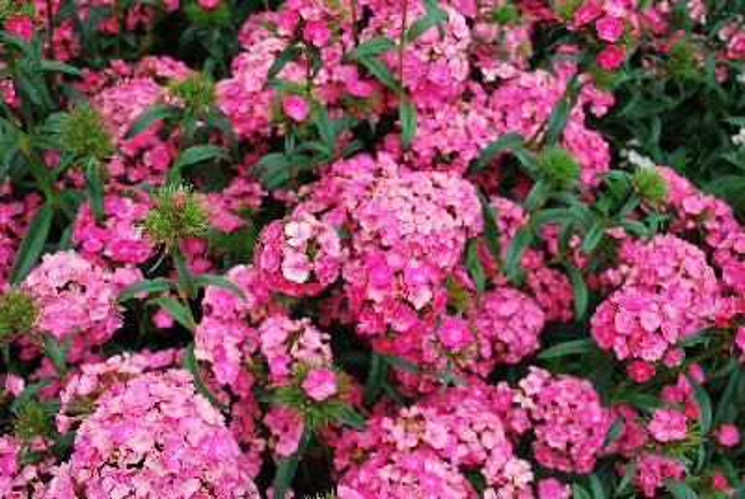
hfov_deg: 57.2
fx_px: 684
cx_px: 372
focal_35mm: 33
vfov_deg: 40.1
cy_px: 250
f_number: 5.6
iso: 100
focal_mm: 22
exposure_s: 1/125
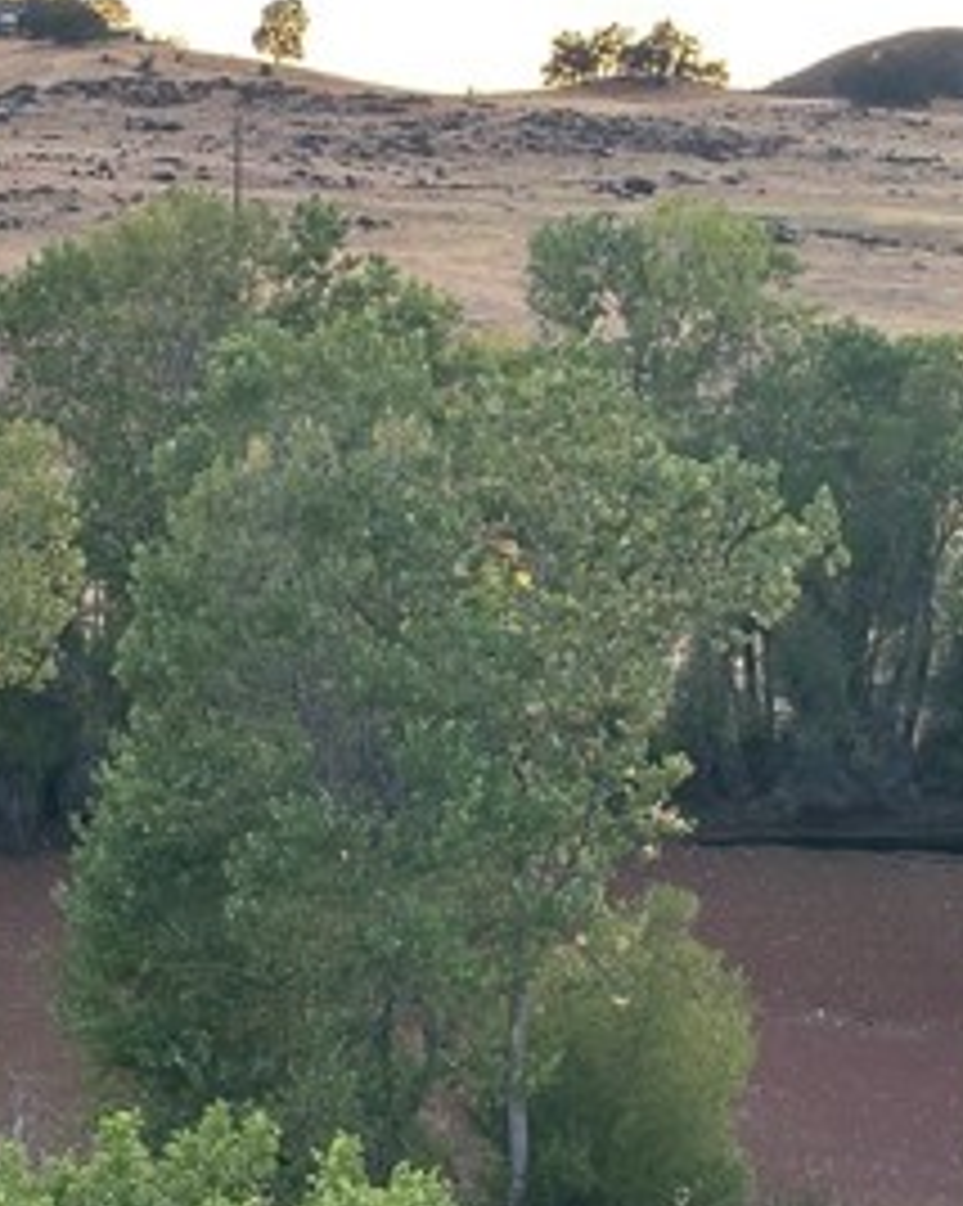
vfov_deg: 17.2
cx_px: 369
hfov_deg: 13.7
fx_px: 3995
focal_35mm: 112
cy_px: 634
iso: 125
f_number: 1.78
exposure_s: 1/85
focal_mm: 6.86
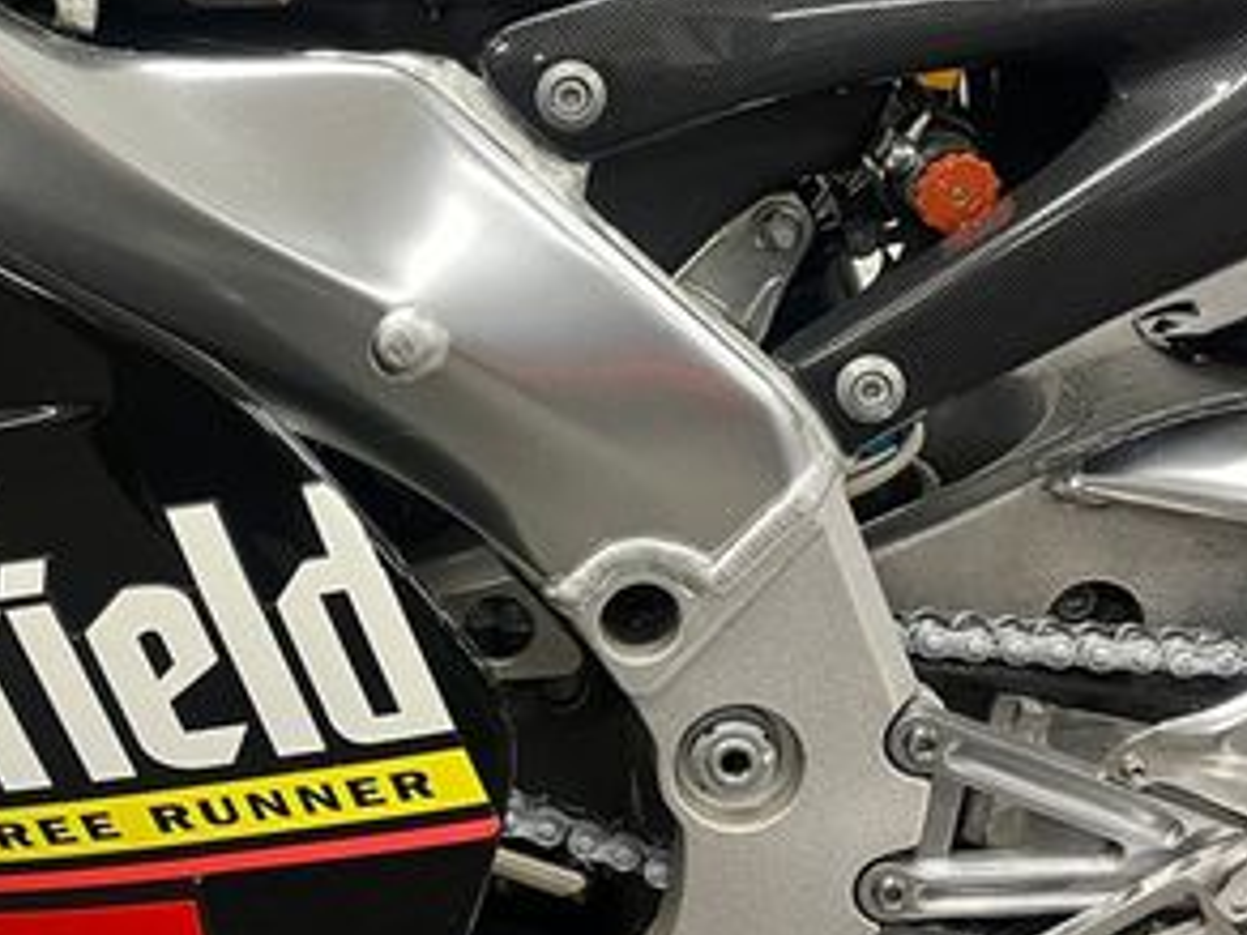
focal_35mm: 57
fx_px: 2053
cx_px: 448
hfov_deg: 33.6
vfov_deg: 25.3
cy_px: 231
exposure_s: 1/50
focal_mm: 5.1
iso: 250
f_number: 1.6
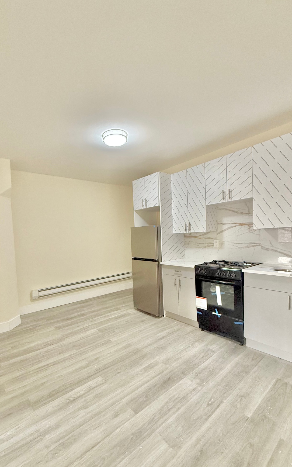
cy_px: 248
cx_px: 124
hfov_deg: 70.8
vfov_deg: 97.7
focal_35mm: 16
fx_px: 204
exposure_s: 1/120
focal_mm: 2.22
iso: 400
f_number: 2.2
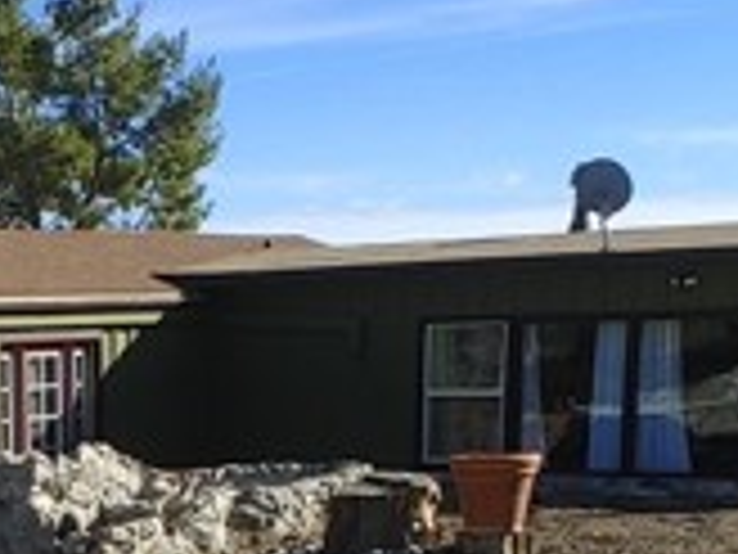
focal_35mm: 82
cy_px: 685
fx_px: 1748
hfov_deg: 22.2
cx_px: -126
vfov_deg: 17.1
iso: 50
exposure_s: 1/917
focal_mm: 1.78
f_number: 1.9
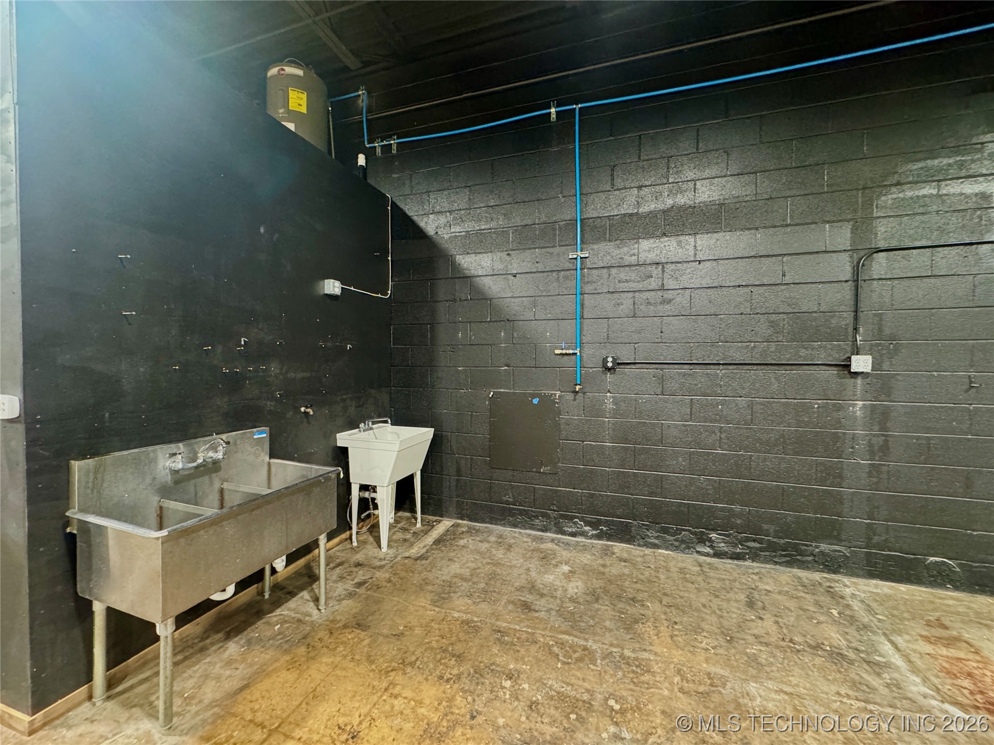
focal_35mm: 14
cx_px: 497
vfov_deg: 85.7
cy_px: 372
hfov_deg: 102.1
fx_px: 402
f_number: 2.2
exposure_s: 1/60
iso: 1000
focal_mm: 2.22
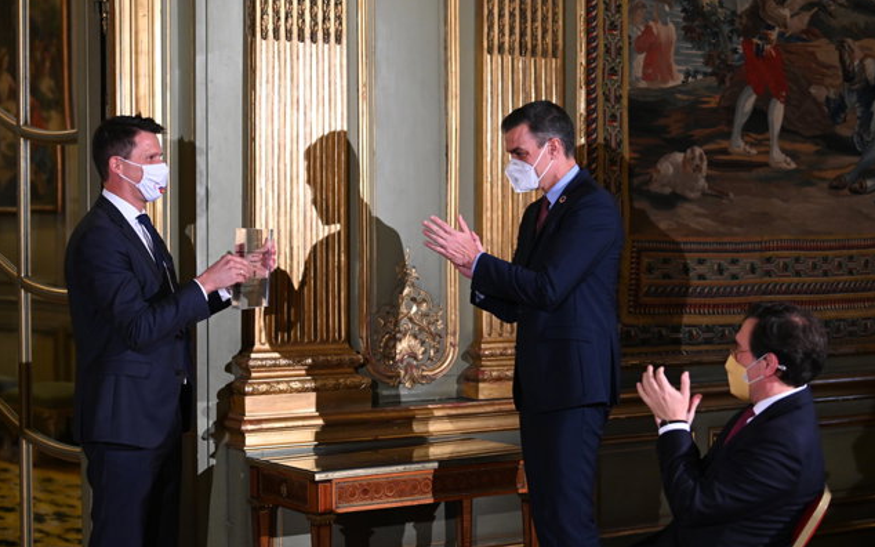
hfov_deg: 28.6
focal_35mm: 72
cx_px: 438
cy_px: 279
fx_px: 1717
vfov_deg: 18.1
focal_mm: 70
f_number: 2.8
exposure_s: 1/160
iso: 2500
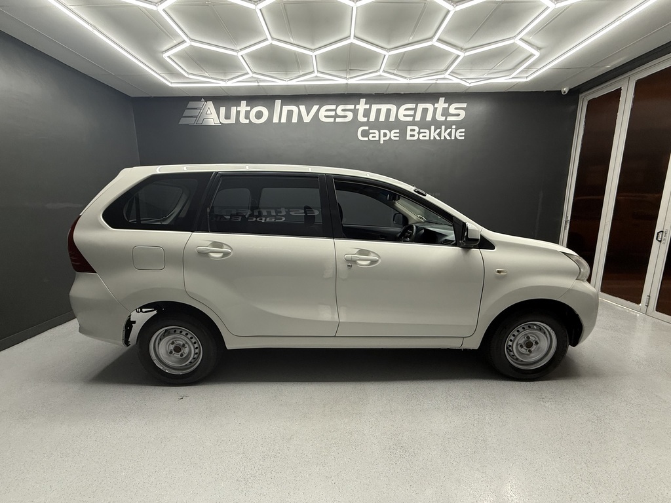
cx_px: 336
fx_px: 271
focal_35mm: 14
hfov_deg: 102.1
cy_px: 252
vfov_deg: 85.7
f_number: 2.2
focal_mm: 2.22
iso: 160
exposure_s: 1/100
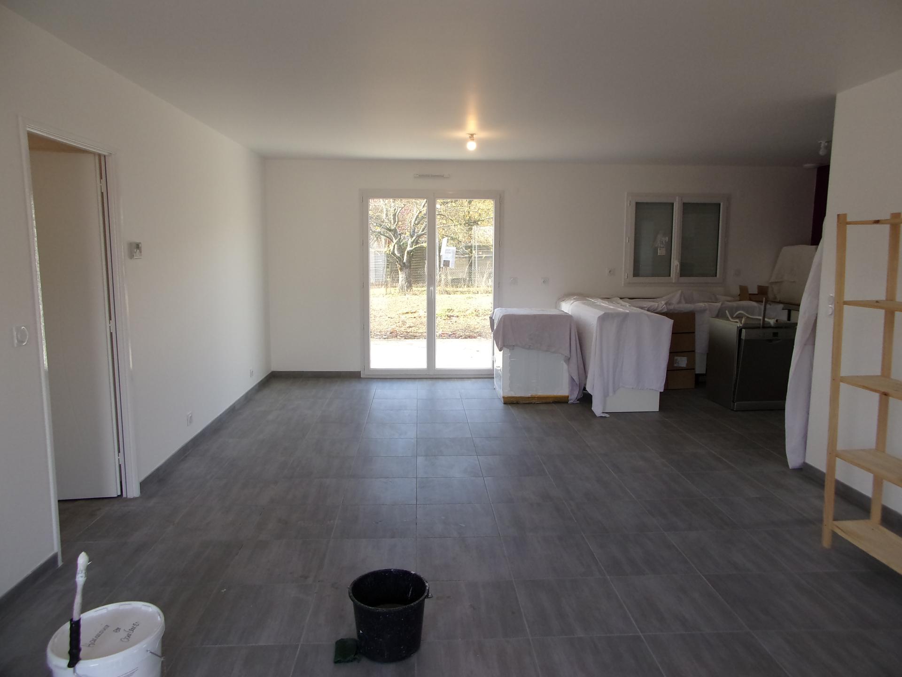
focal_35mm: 25
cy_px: 338
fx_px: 651
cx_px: 451
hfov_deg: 69.4
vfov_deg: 54.9
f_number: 3.6
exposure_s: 1/45
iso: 100
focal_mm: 4.5
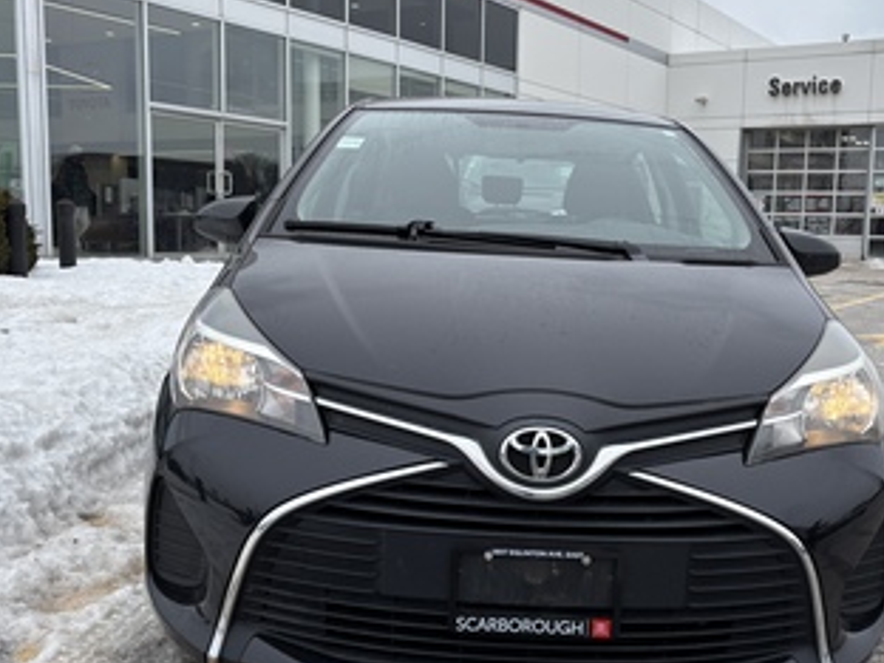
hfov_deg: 52.5
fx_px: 894
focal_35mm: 35
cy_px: 407
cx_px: 487
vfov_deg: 40.5
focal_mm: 5.96
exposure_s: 1/844
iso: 50
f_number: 1.6
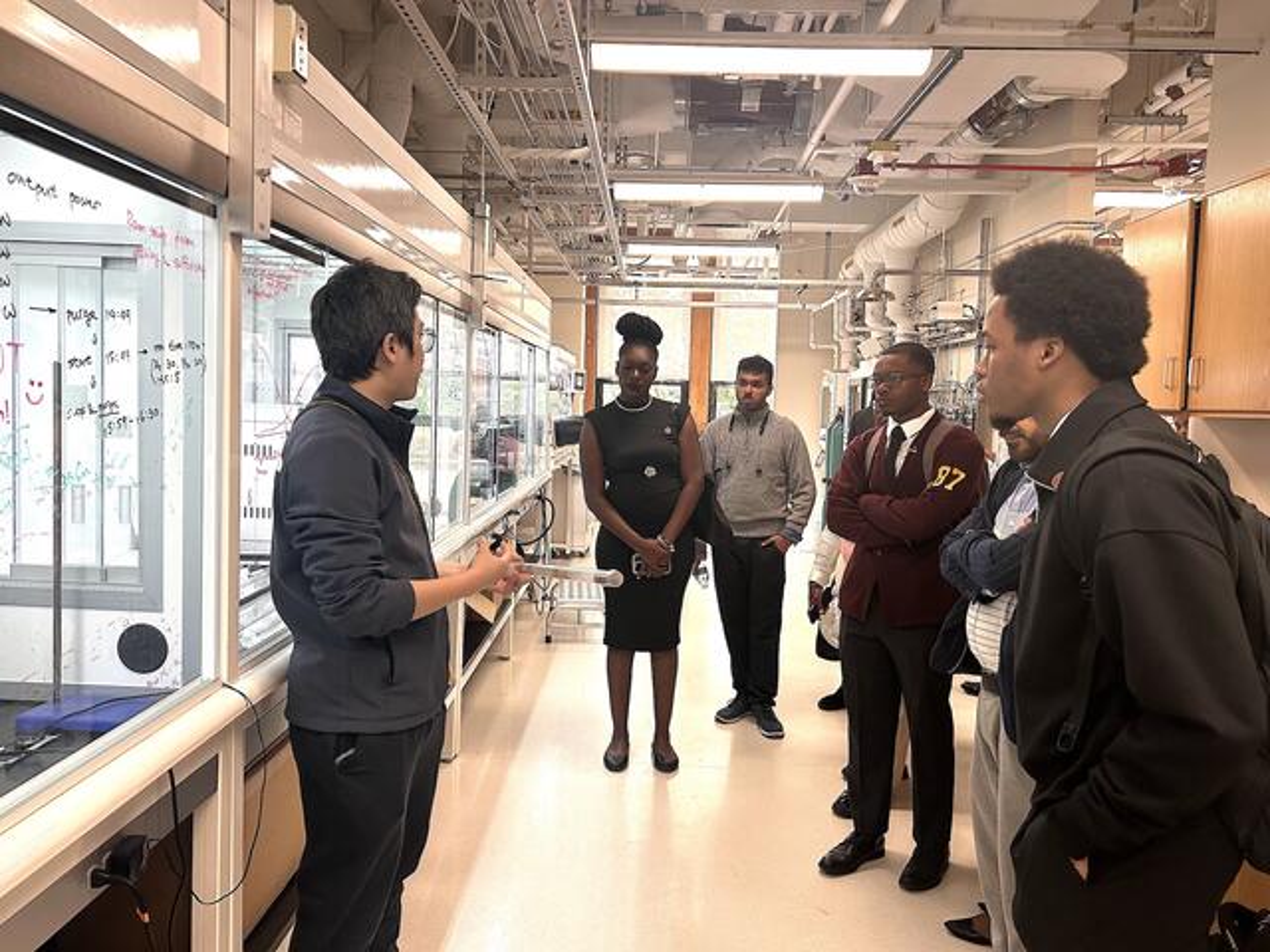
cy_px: 476
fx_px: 954
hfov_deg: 67.3
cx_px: 635
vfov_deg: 53.1
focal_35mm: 26
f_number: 1.5
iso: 100
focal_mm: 5.7
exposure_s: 1/120
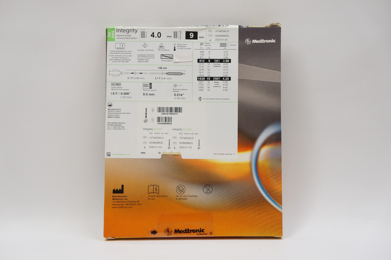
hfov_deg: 37.9
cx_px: 196
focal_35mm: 52
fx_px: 570
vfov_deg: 25.7
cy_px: 130
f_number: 5
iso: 400
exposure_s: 1/125
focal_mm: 35
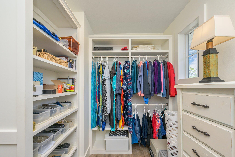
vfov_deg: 81.1
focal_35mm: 14
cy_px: 78
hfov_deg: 104.3
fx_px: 91
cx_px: 118
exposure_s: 1/60
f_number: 9
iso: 320
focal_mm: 14
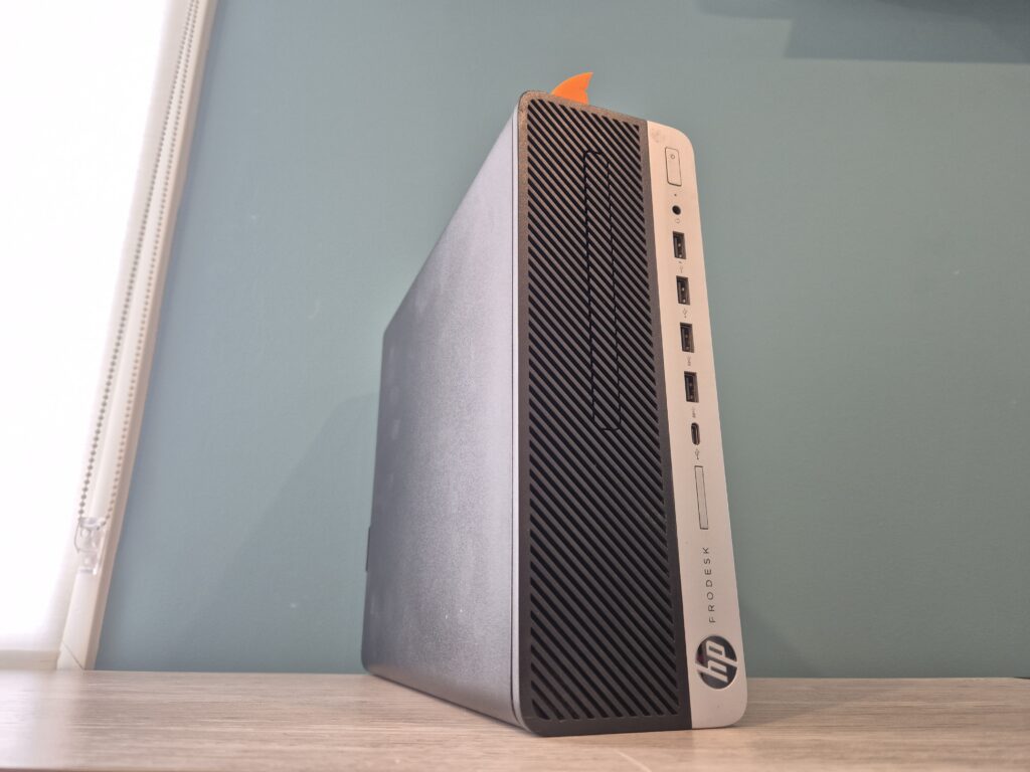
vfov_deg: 58.9
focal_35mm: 23
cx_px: 515
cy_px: 386
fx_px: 684
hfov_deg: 73.9
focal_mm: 5.4
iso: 250
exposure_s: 1/100
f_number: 1.8
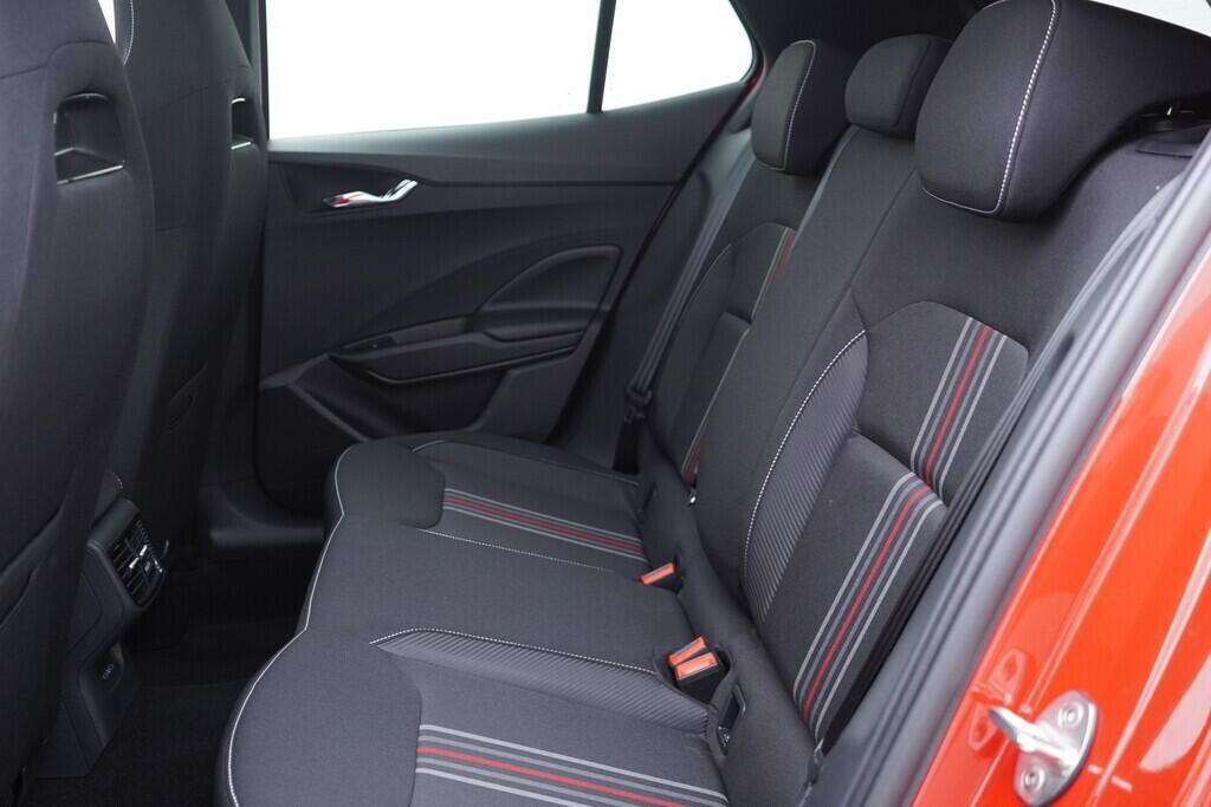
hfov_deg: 53.1
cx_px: 606
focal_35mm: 36
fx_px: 1211
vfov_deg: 36.9
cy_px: 404
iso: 500
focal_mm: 24
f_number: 2.8
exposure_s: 1/40
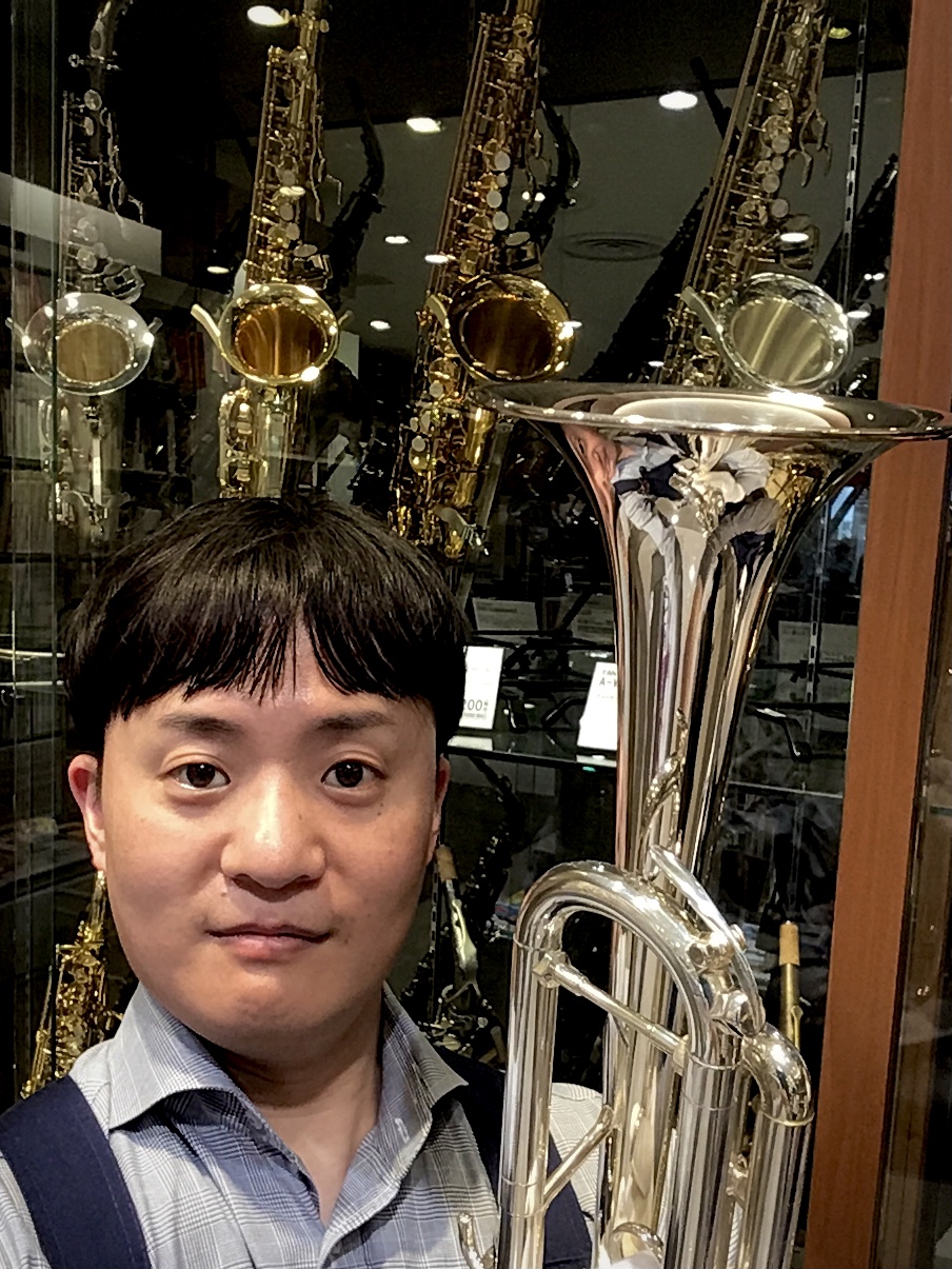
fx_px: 1137
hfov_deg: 45.4
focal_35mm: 31
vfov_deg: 58.3
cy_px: 634
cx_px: 476
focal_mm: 2.15
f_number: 2.4
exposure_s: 1/40
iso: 64
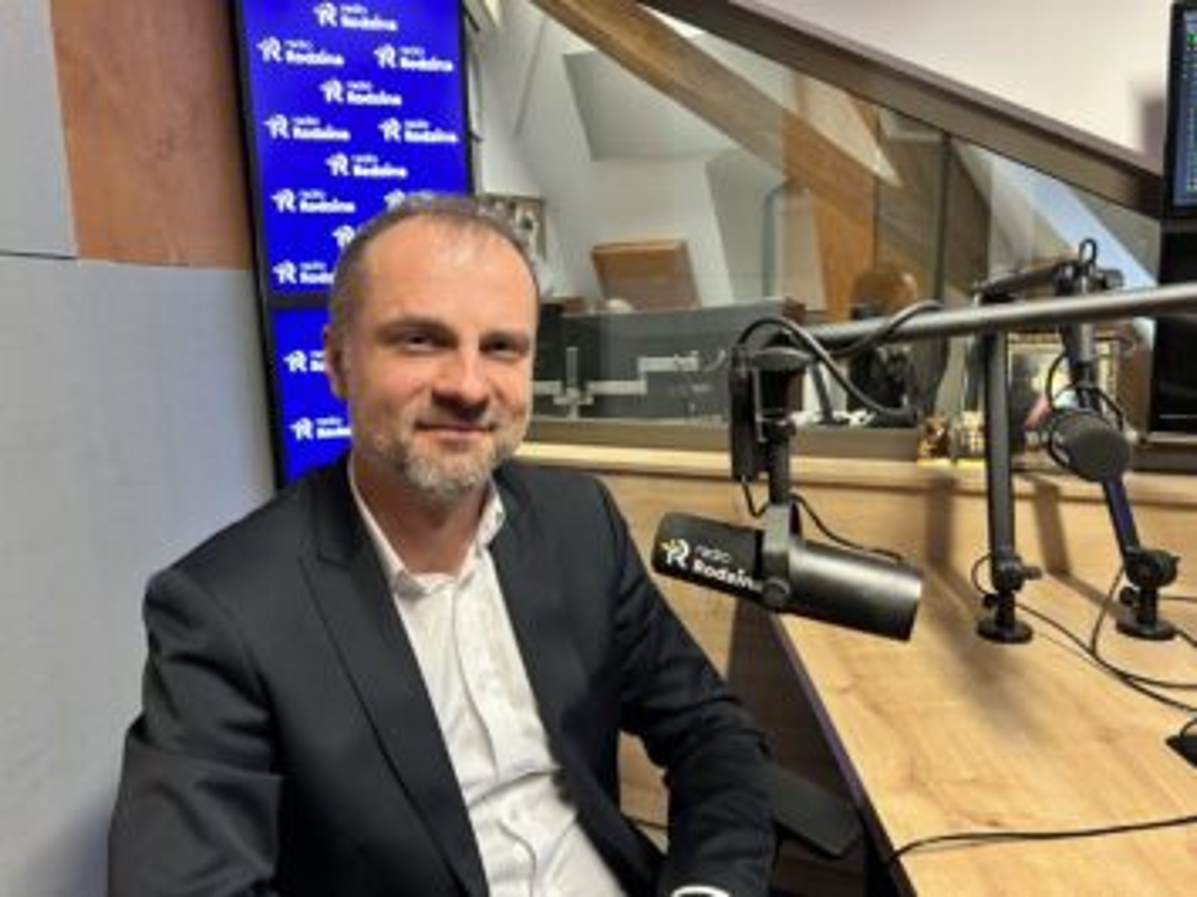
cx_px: 598
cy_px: 448
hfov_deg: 67.3
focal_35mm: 26
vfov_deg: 53.0
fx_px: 899
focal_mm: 5.7
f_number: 1.5
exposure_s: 1/50
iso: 200
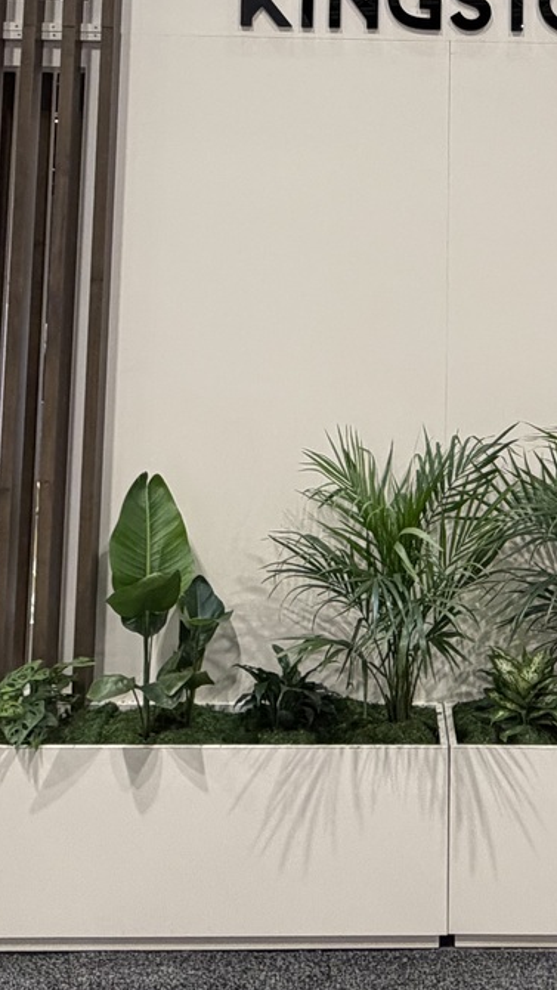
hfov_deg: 28.6
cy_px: 189
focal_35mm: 41
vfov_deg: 46.6
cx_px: 423
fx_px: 1076
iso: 250
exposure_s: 1/120
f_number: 2.2
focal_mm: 2.22
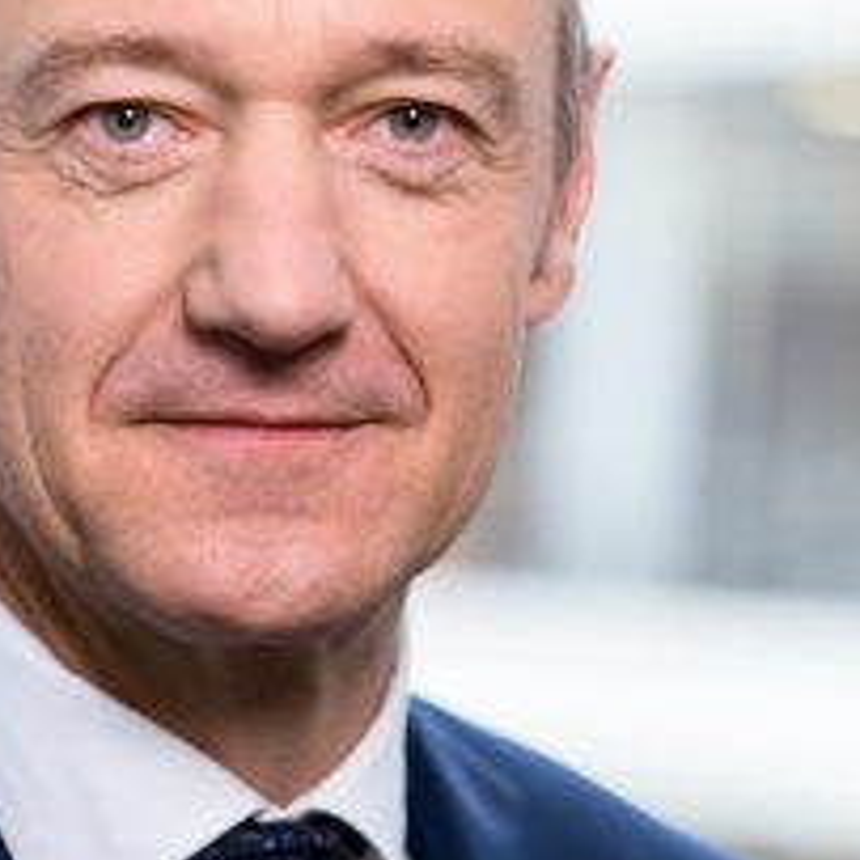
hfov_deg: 6.4
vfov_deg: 6.4
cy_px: 496
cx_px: 496
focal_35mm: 273
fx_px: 7673
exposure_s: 1/125
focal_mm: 85
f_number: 2.2
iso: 640
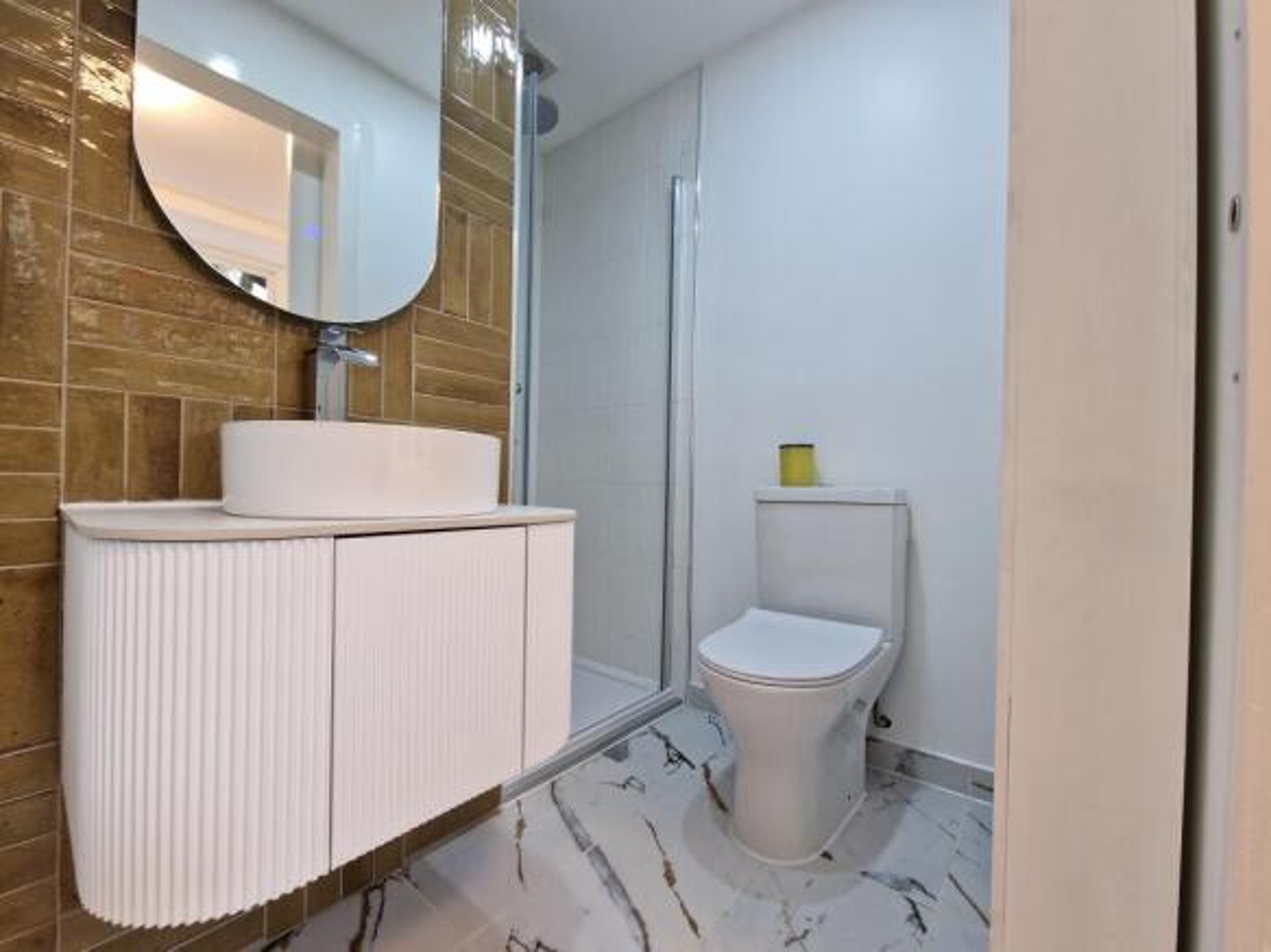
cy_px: 476
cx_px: 636
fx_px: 477
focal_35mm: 13
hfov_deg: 106.2
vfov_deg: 89.9
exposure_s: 1/50
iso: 125
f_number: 2.2
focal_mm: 2.2
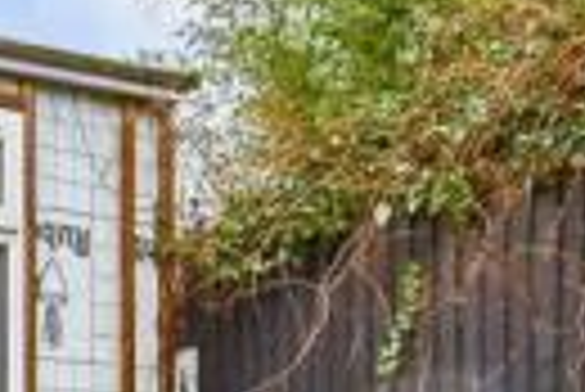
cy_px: 525
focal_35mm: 126
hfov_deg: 13.7
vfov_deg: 10.6
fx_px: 2050
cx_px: -596
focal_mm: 17
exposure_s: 1/80
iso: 160
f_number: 8
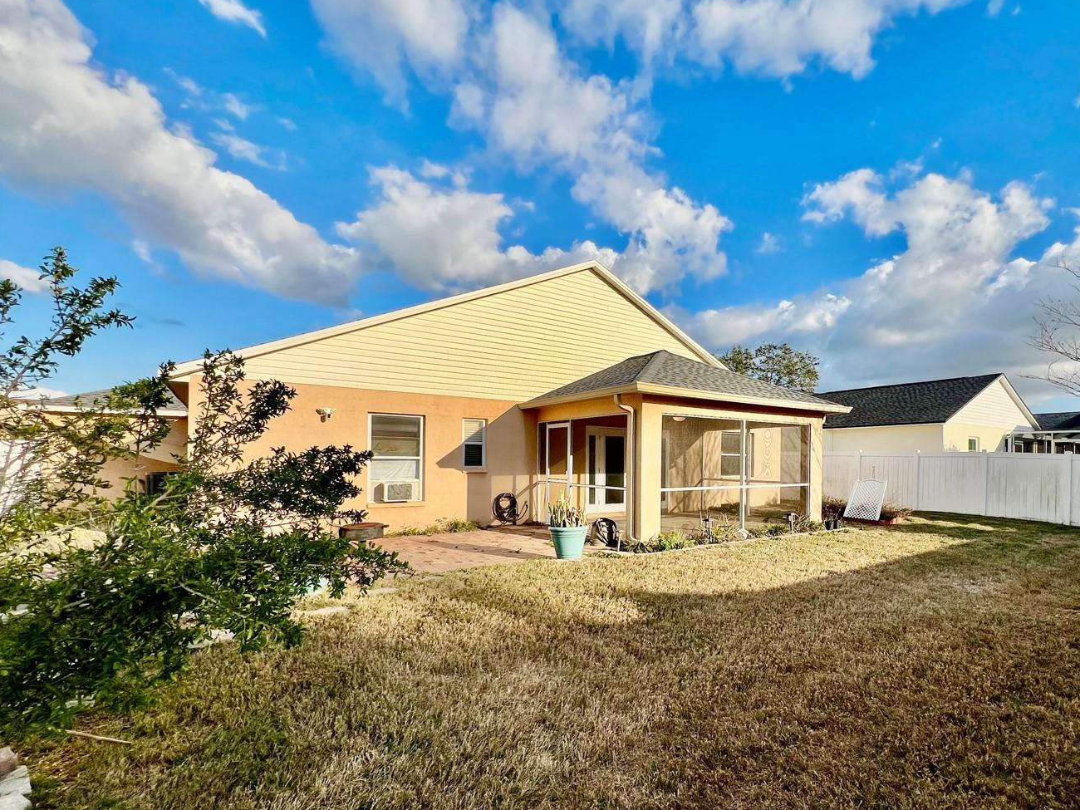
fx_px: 499
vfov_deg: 77.7
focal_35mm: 16
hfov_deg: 92.9
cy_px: 462
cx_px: 661
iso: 32
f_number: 1.8
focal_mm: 1.57
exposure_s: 1/1876
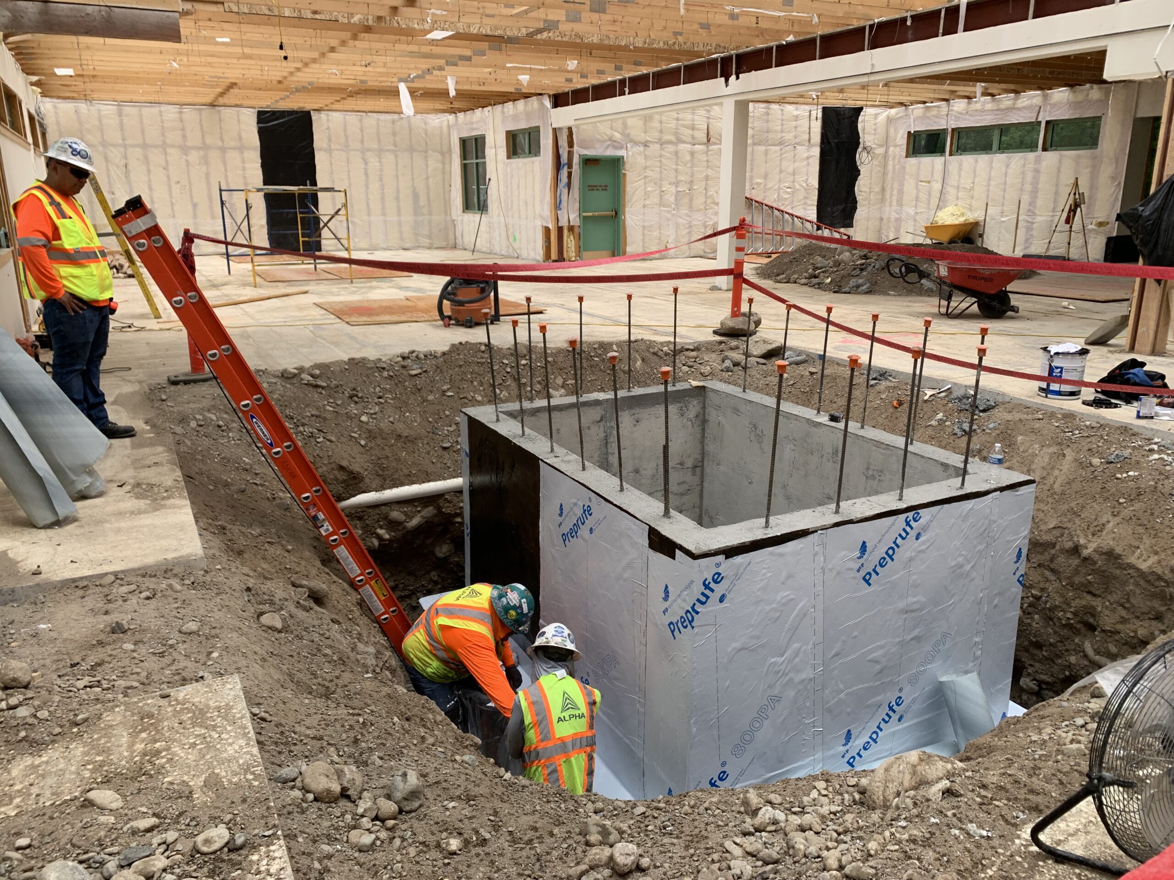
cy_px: 440
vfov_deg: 53.1
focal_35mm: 26
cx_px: 587
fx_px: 882
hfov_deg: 67.3
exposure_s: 1/687
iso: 25
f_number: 1.8
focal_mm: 4.25
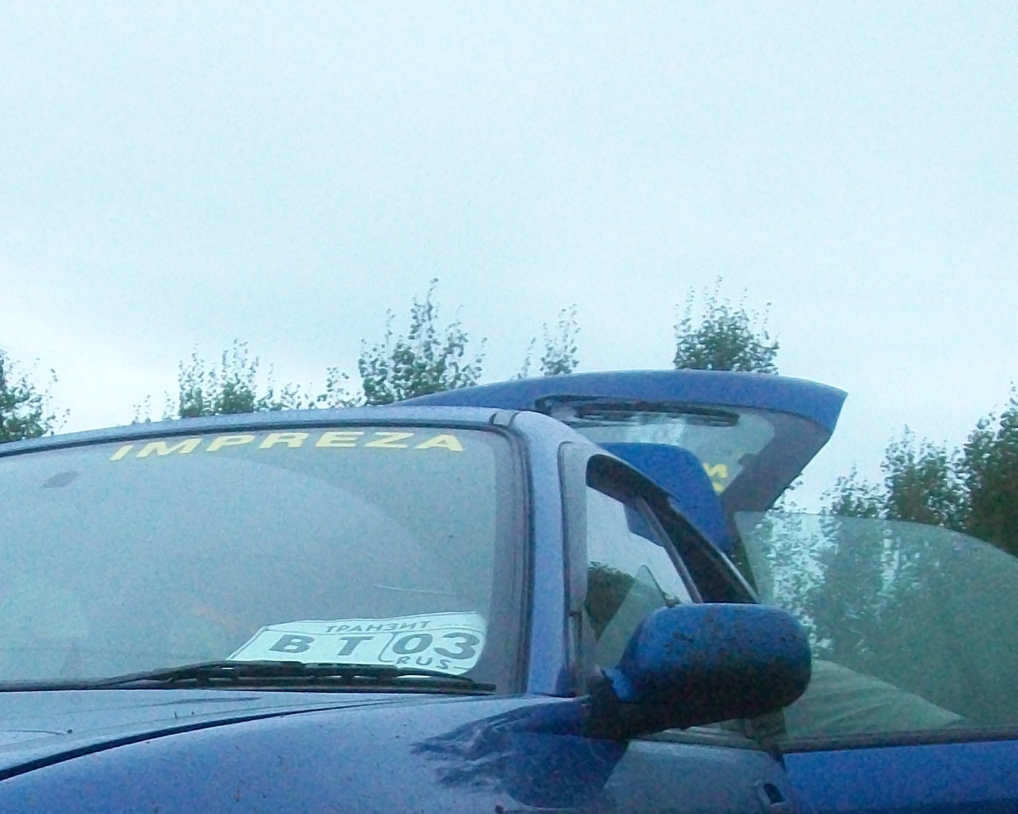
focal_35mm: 76
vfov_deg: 19.6
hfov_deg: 24.9
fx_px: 2290
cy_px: 811
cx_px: 296
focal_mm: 6
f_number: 2.7
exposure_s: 1/8
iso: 200
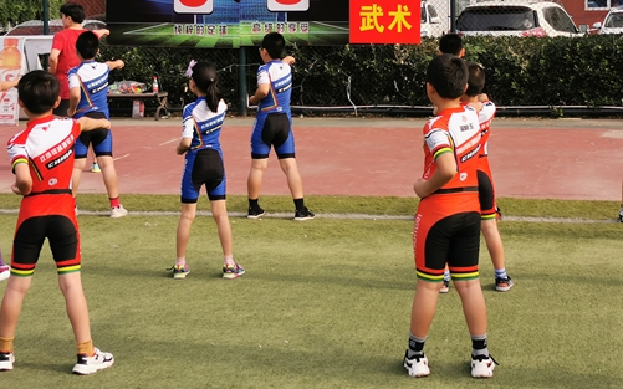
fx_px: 1256
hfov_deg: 27.8
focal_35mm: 74
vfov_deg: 17.4
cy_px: 66
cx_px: 383
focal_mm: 5.58
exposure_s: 1/1218
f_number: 1.8
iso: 50
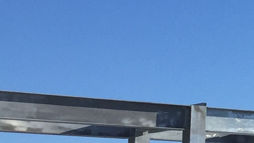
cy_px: 81
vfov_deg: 6.9
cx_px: 625
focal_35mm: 176
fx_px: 1186
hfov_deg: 10.4
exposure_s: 1/3597
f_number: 2.2
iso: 32
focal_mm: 4.15
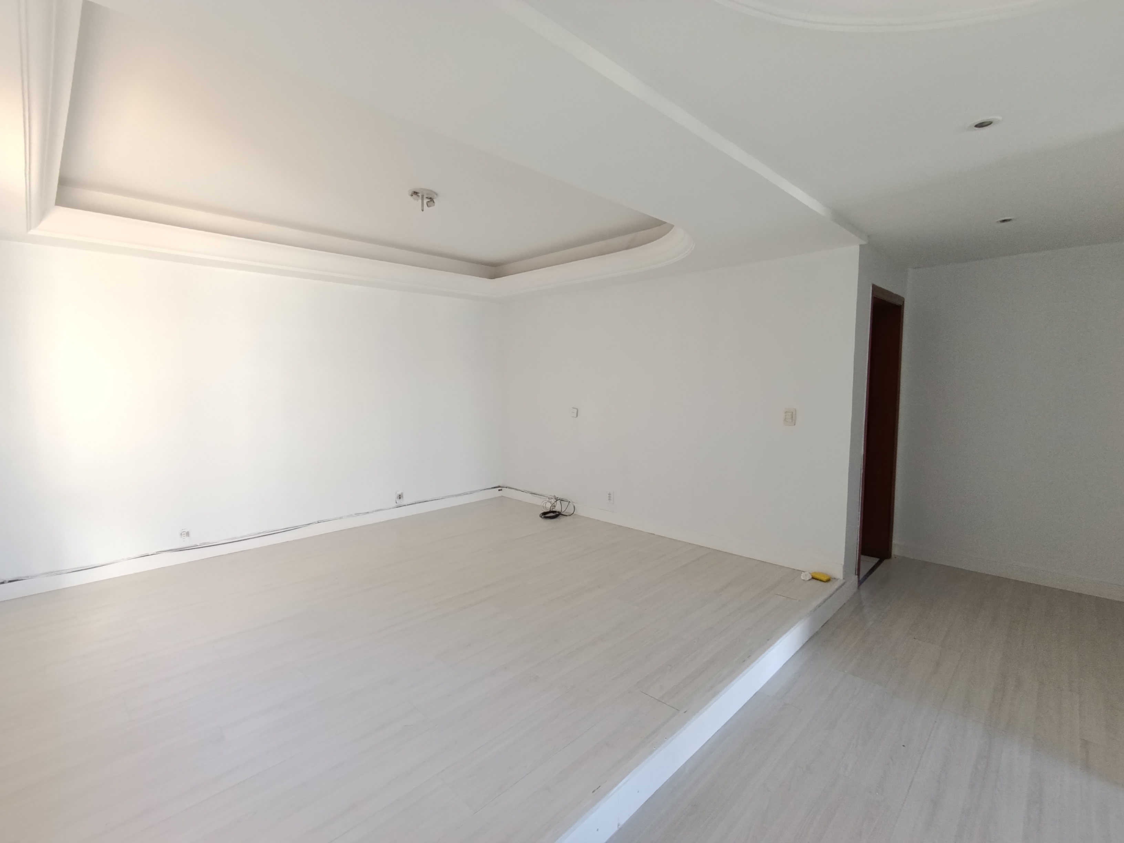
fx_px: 520
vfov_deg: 78.1
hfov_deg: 94.5
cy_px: 422
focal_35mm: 16
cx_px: 562
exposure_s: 1/60
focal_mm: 1.65
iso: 160
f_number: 2.2
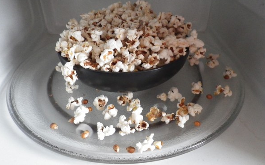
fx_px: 217
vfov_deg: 41.7
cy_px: 69
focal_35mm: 30
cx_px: 132
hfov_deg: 62.9
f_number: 3.5
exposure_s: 1/25
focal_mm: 5
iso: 800
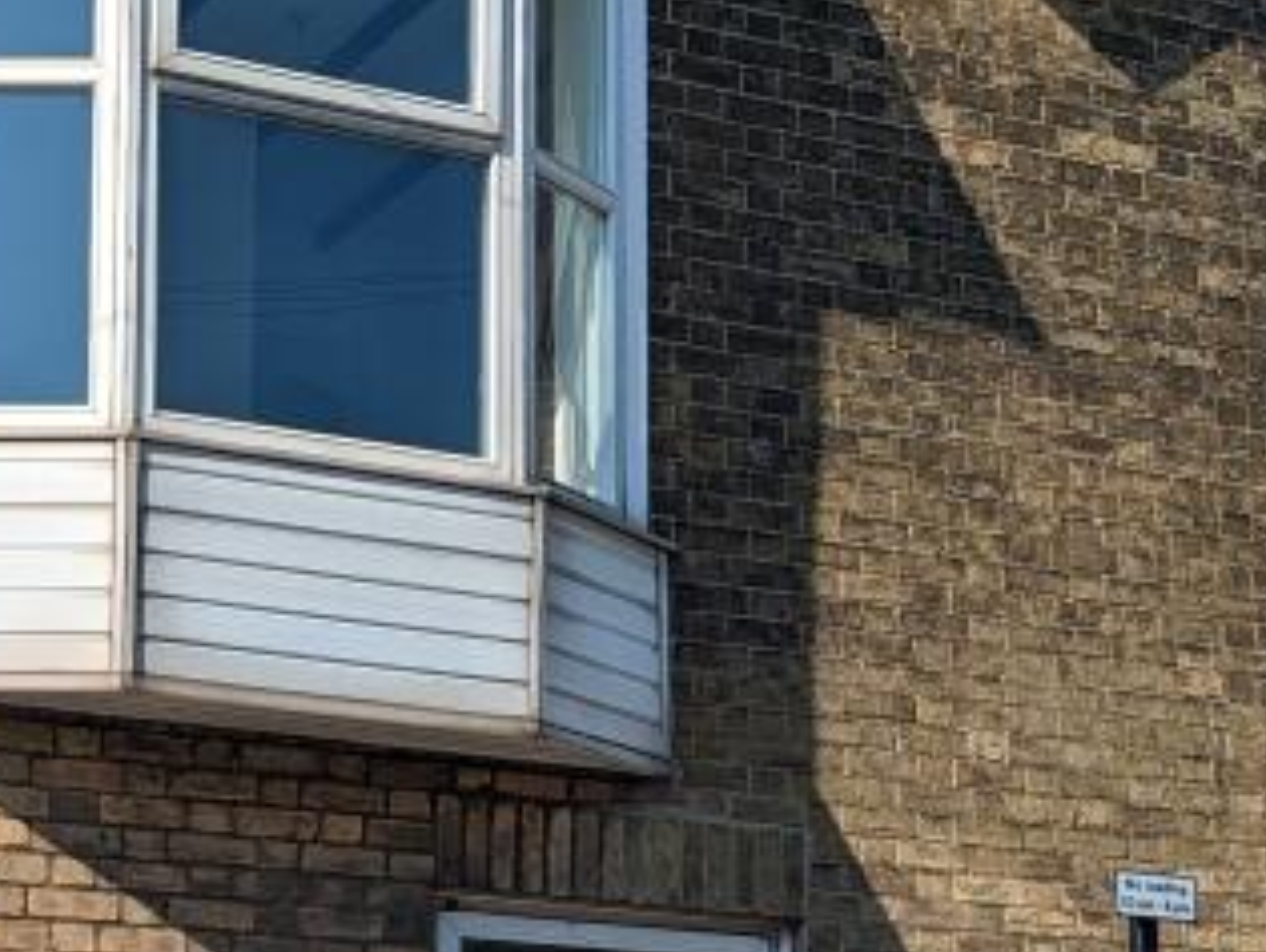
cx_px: 651
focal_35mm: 78
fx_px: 2856
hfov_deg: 25.0
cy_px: 504
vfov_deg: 18.9
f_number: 1.85
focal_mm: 6.81
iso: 41
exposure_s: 1/2358
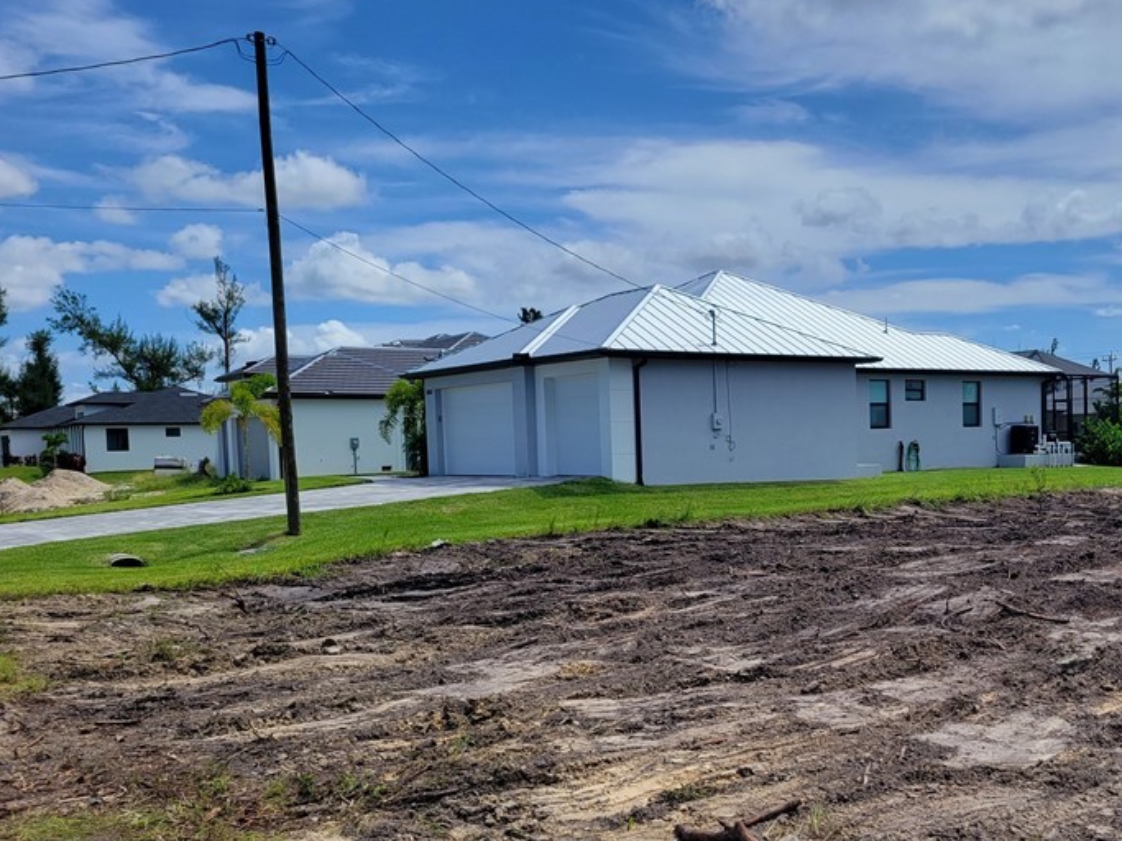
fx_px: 1264
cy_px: 501
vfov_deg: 36.7
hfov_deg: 46.4
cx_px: 820
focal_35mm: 39
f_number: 1.8
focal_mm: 5.4
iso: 40
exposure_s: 1/3637
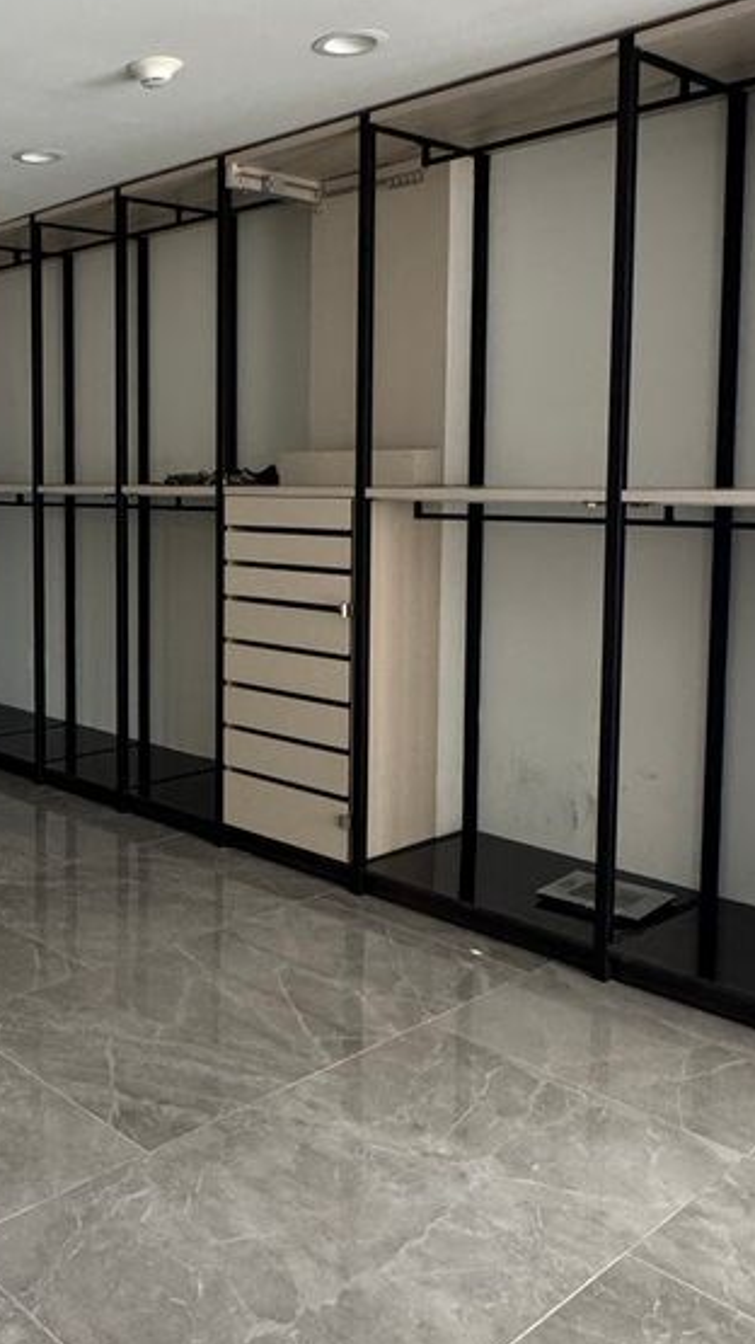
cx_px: -29
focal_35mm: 33
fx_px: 1175
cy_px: 562
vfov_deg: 59.2
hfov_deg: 32.3
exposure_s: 1/60
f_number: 2.2
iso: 400
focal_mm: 2.22
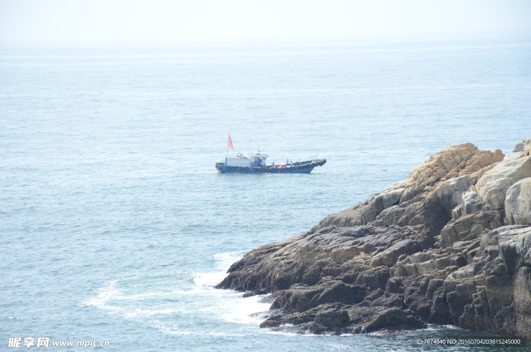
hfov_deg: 11.3
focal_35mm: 183
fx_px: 2693
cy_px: 176
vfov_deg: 7.5
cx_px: 266
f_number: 8
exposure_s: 1/800
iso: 640
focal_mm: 122
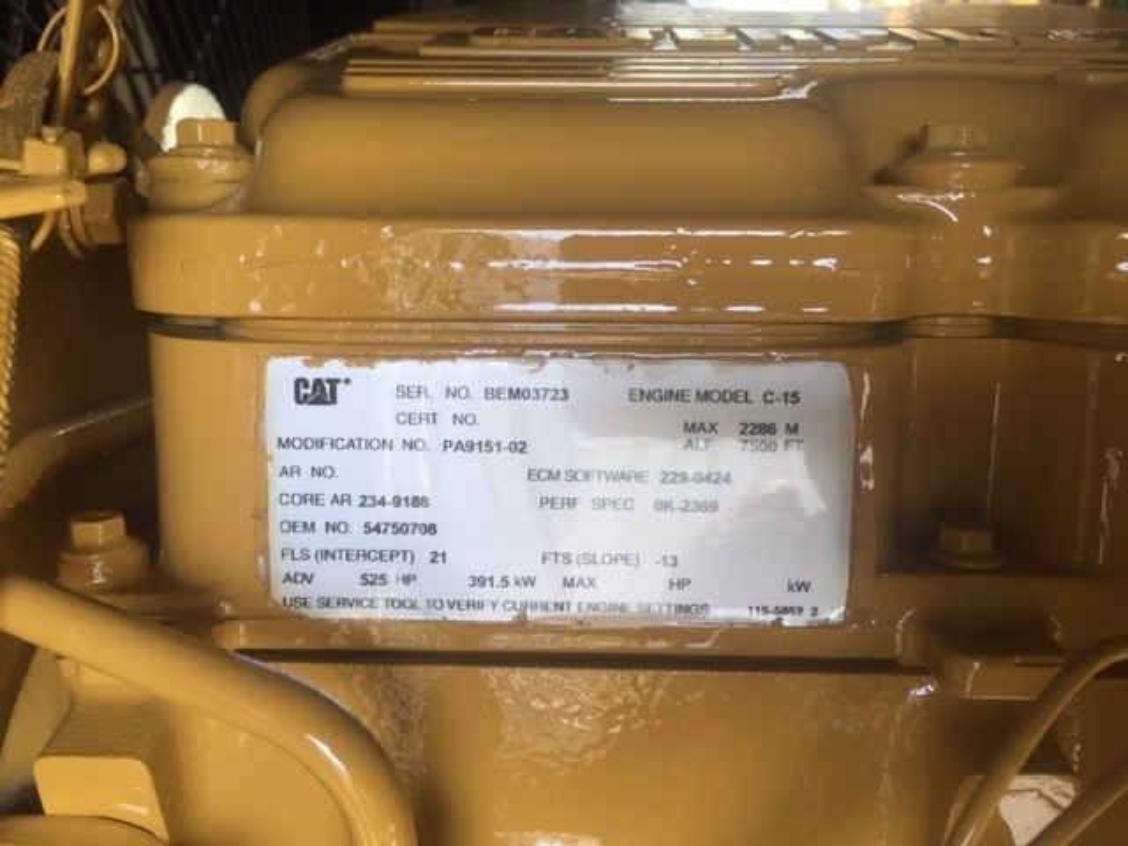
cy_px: 423
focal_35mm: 29
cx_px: 564
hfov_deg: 61.7
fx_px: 945
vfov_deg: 48.2
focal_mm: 4.15
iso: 32
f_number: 2.2
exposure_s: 1/117
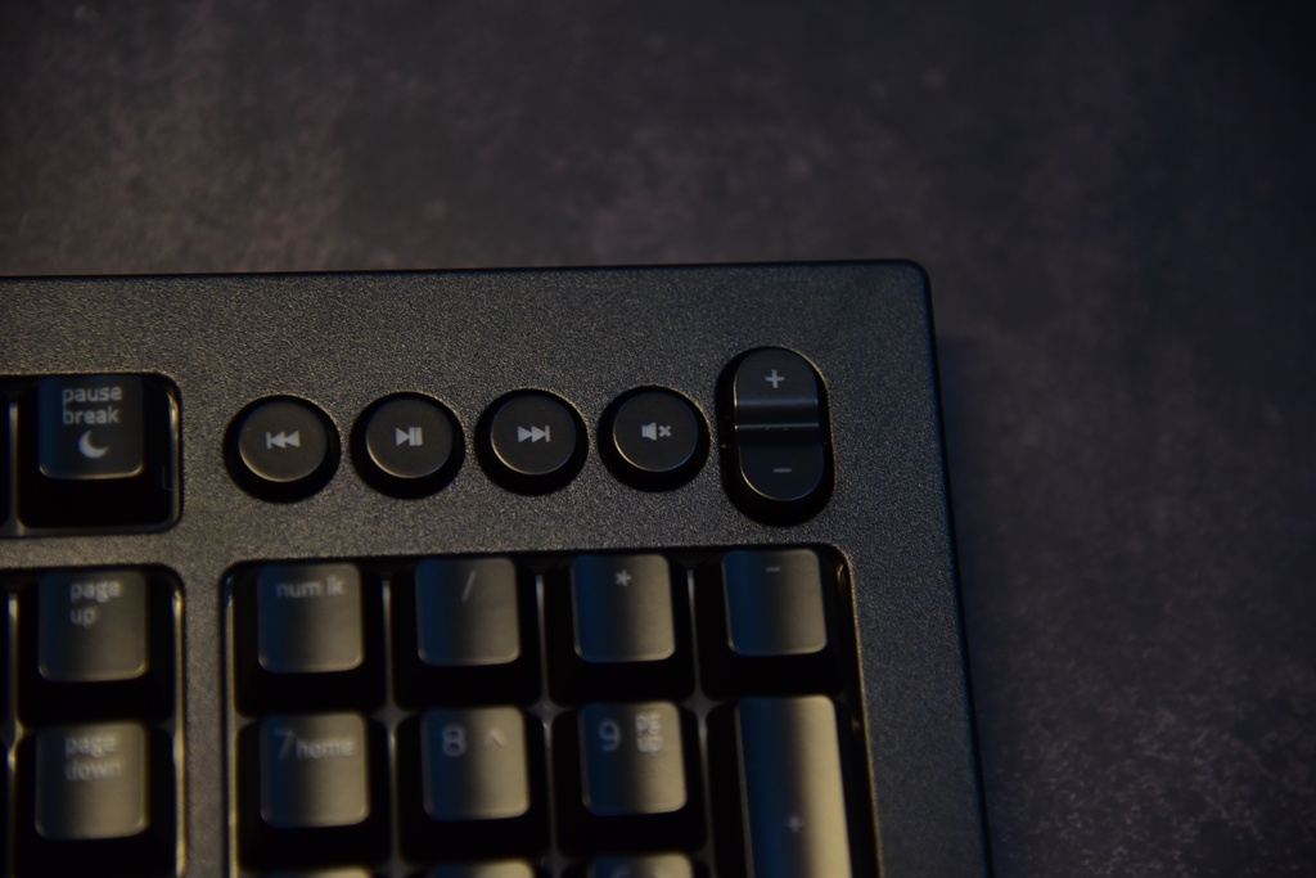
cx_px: 658
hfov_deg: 17.1
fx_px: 4387
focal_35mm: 120
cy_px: 439
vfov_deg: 11.4
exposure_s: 1/40
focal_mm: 120
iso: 1600
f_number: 4
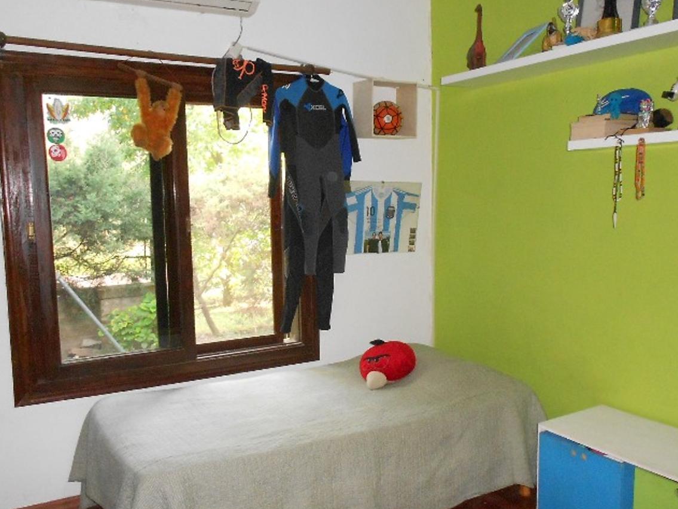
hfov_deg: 55.4
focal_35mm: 33
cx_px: 335
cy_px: 263
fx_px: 646
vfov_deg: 42.9
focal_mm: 4.6
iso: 500
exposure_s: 1/25
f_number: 3.2
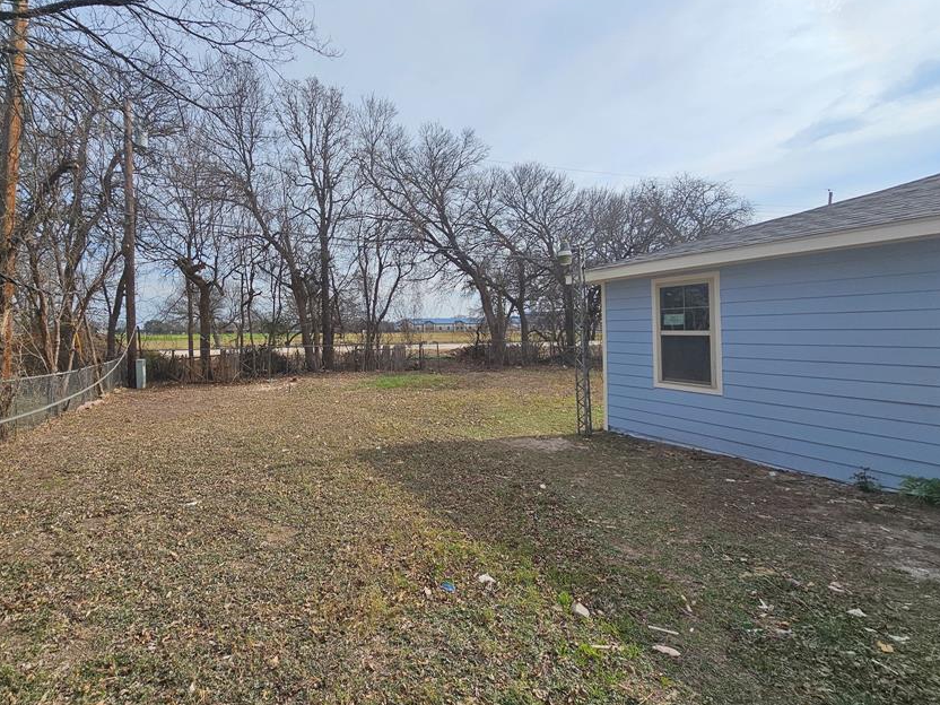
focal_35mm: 16
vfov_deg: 78.0
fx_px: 434
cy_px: 333
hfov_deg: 93.7
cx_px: 394
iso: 50
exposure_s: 1/3151
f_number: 2.2
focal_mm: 2.2
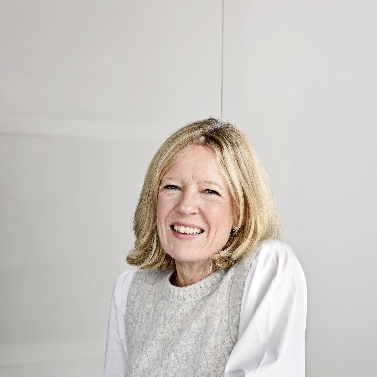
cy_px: 240
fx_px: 1257
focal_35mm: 102
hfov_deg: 17.1
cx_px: 188
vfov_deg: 17.0
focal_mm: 80
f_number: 10
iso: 100
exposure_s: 1/200
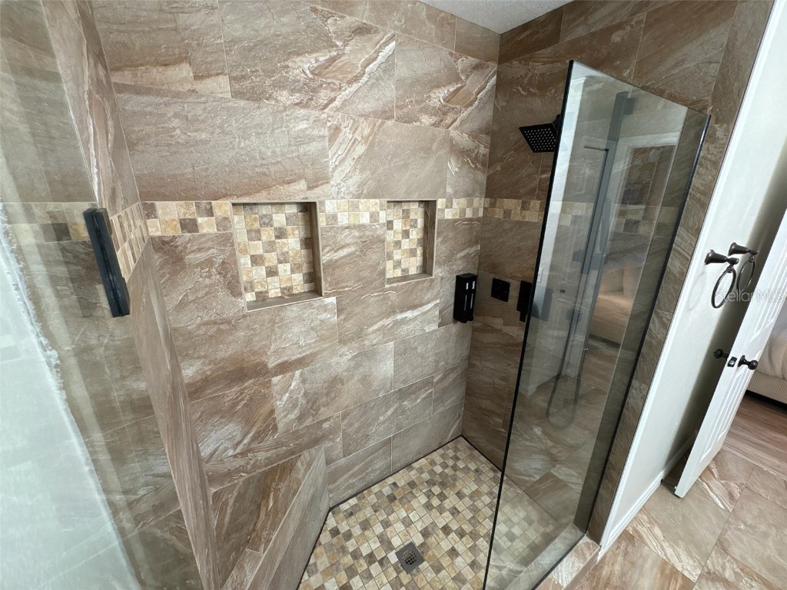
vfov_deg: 85.7
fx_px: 318
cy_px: 295
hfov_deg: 102.1
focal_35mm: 14
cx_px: 394
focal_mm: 2.22
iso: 250
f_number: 2.2
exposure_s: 1/60
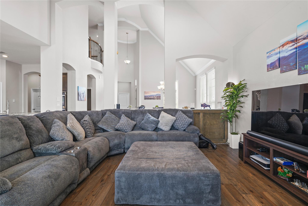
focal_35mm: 16
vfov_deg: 73.7
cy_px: 103
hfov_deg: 96.7
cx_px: 154
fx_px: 137
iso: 200
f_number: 9
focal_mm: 16
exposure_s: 1.6
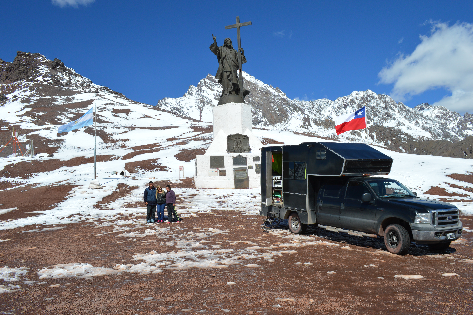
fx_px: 354
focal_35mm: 27
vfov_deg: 47.8
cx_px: 236
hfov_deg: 67.4
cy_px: 158
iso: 100
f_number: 9
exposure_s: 1/320
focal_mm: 18
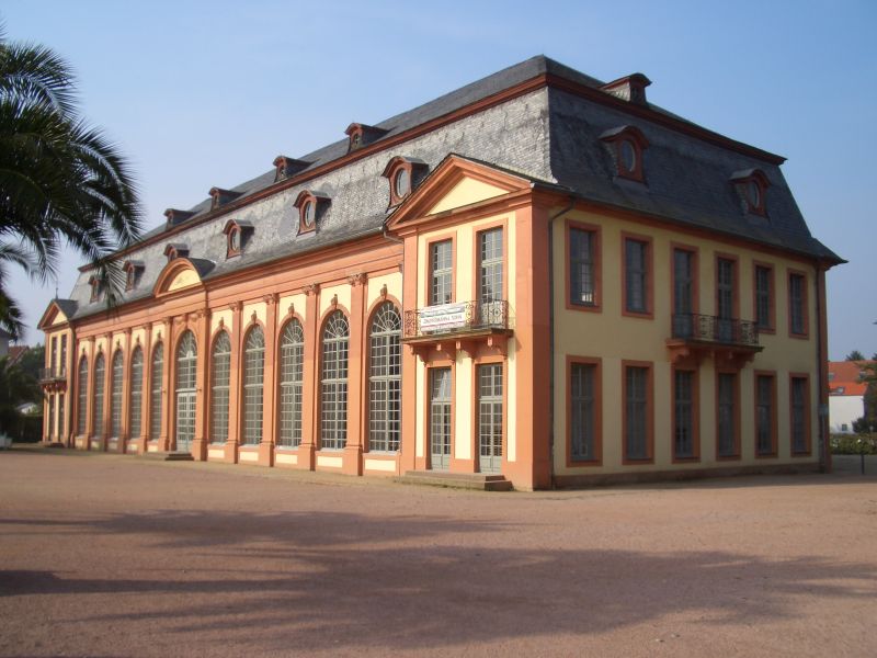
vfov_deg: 40.7
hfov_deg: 52.6
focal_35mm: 35
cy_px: 329
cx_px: 438
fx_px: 887
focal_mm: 5.8
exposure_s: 1/400
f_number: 4.3
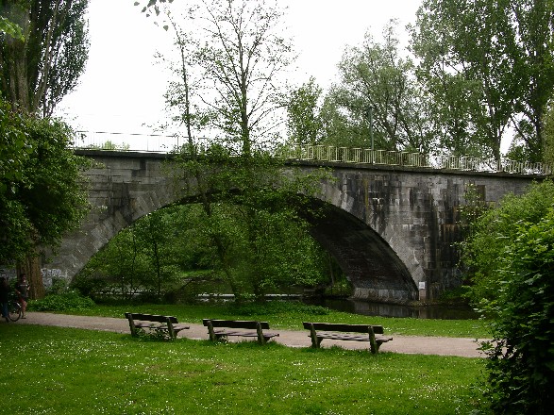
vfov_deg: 40.7
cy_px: 208
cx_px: 277
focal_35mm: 35
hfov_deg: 52.6
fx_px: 560
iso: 50
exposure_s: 1/83.5
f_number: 6.3
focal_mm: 8.9
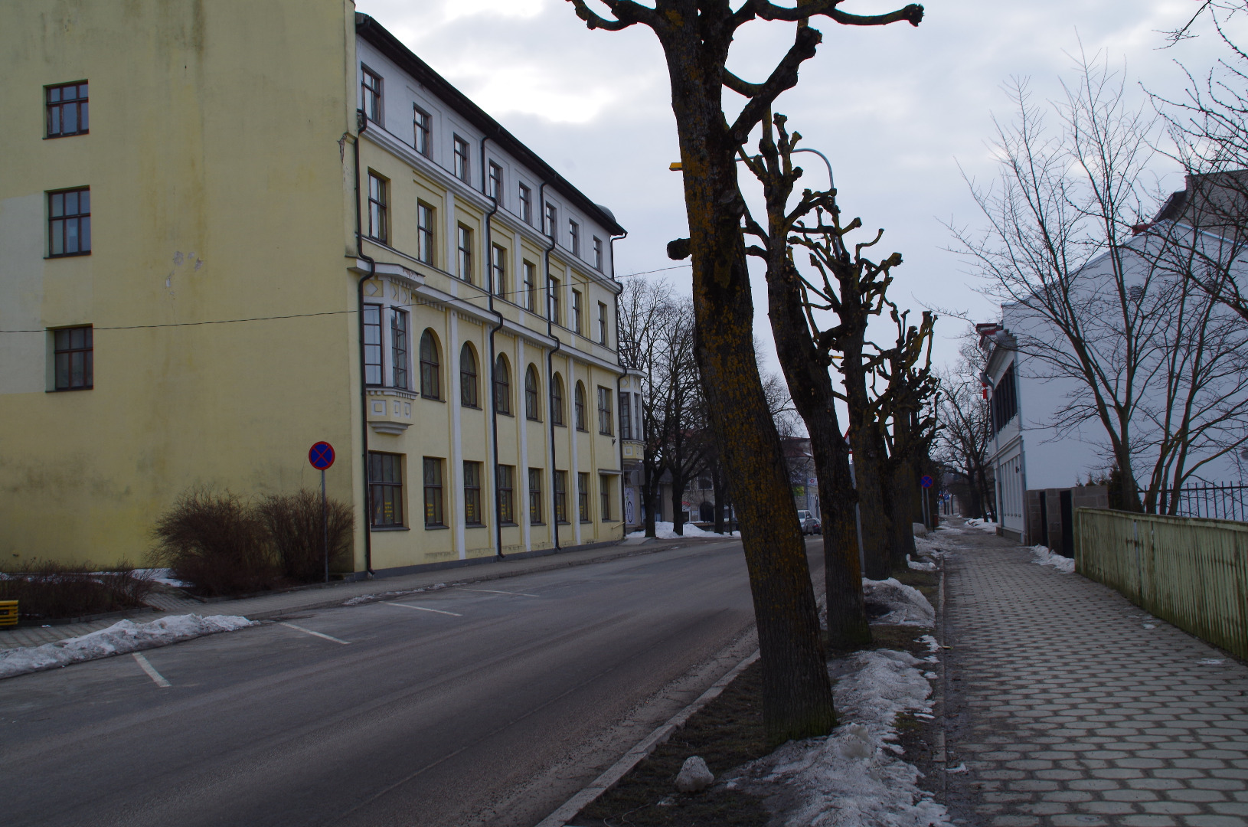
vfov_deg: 36.7
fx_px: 1246
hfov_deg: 53.2
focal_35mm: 36
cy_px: 414
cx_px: 624
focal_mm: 24
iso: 160
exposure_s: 1/125
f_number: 11
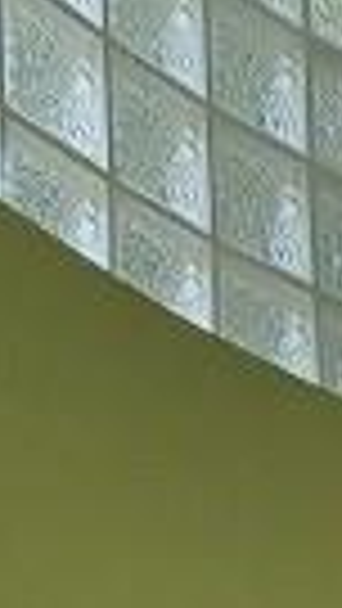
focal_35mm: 141
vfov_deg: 13.0
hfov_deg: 8.2
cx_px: 664
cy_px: 1270
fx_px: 2272
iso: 125
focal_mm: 4.6
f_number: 1.8
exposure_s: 1/50
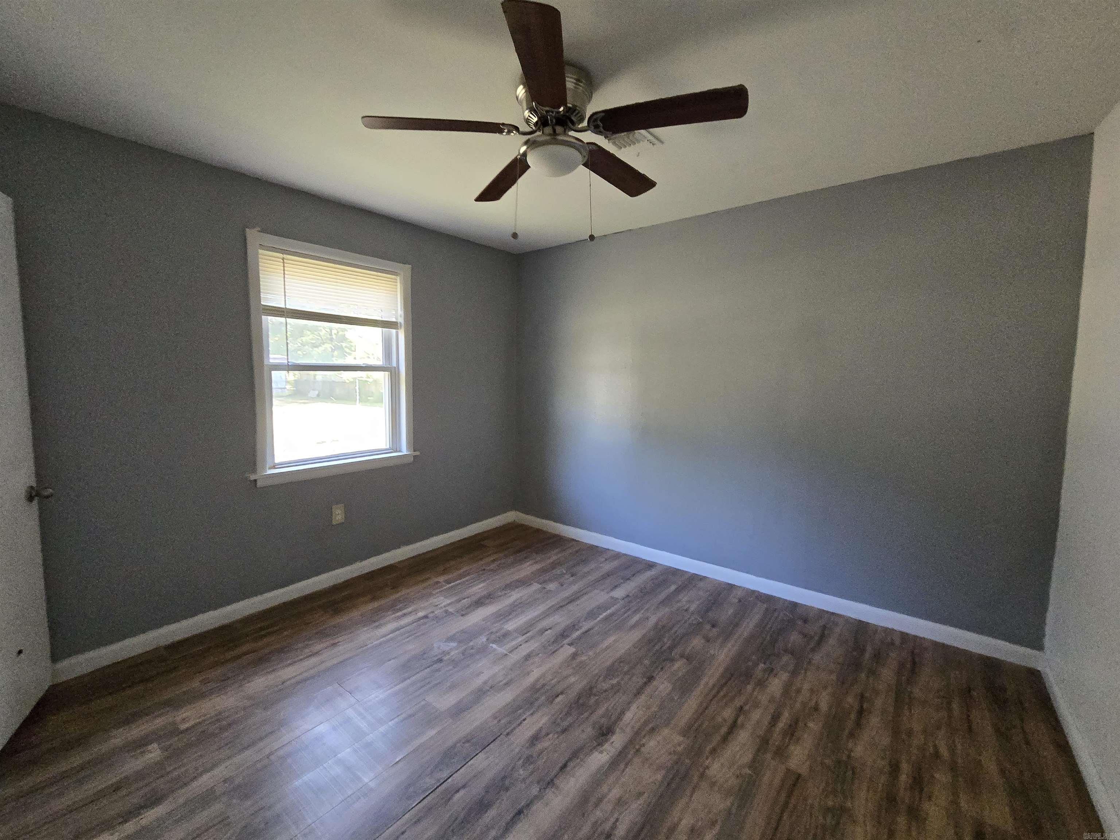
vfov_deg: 89.9
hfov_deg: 106.2
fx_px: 421
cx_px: 560
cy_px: 420
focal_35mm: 13
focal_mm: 2.2
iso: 800
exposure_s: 1/60
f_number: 2.2
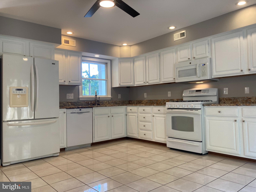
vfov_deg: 49.7
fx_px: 207
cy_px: 96
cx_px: 128
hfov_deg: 63.4
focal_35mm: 28
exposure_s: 1/60
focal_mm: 3.99
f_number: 1.8
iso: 64
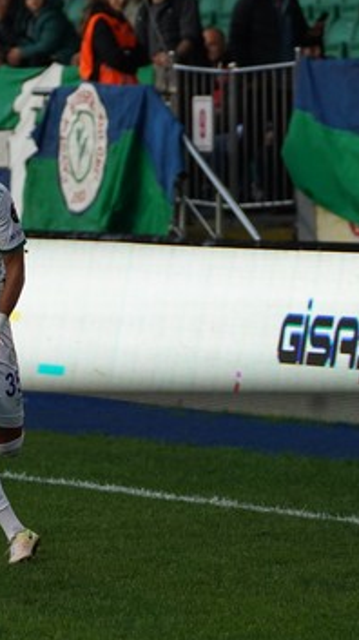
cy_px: 383
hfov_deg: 3.0
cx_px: 9
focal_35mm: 398
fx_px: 6750
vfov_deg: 5.4
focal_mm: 200
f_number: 5.6
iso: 1600
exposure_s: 1/2000
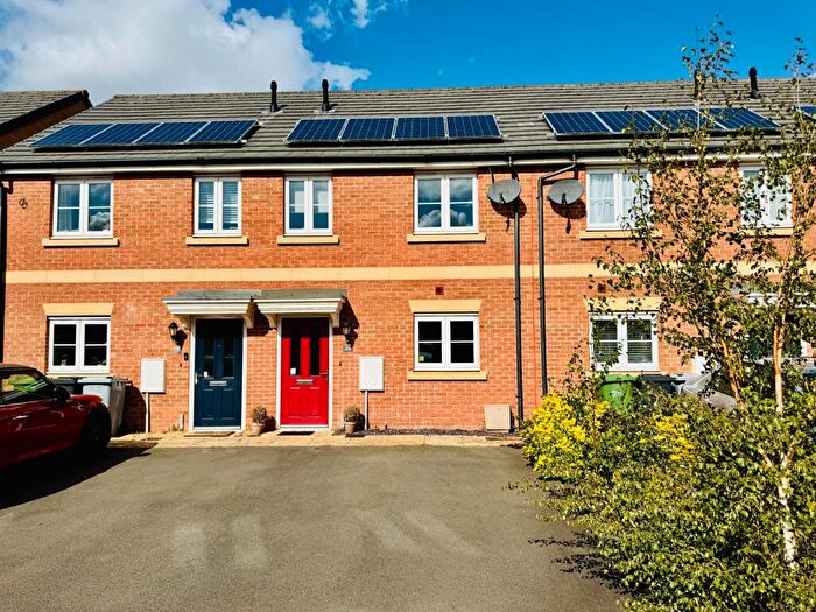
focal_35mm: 24
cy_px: 306
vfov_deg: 56.8
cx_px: 408
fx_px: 566
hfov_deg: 71.6
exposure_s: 1/9009
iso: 80
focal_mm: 6.76
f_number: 1.78
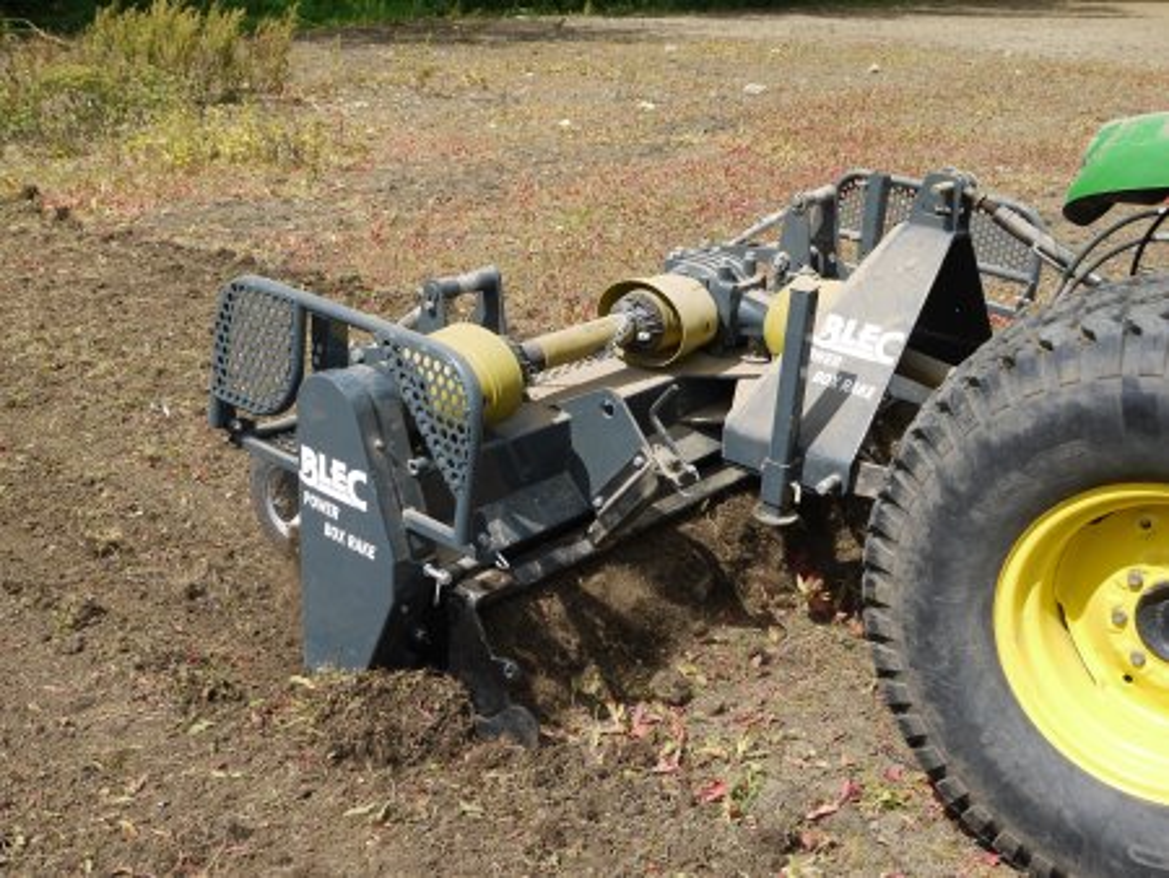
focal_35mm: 40
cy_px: 439
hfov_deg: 46.8
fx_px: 1352
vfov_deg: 36.0
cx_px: 584
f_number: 8
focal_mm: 20
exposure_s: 1/320
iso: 100
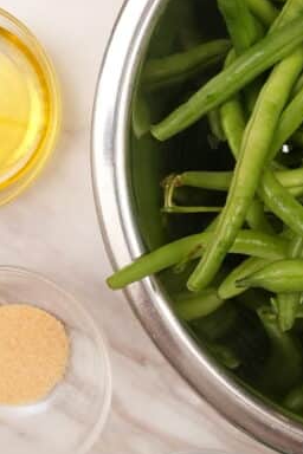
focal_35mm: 73
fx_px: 917
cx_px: 243
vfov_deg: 27.3
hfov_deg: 18.6
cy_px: 87
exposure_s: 1/200
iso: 2500
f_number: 9
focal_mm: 26.6
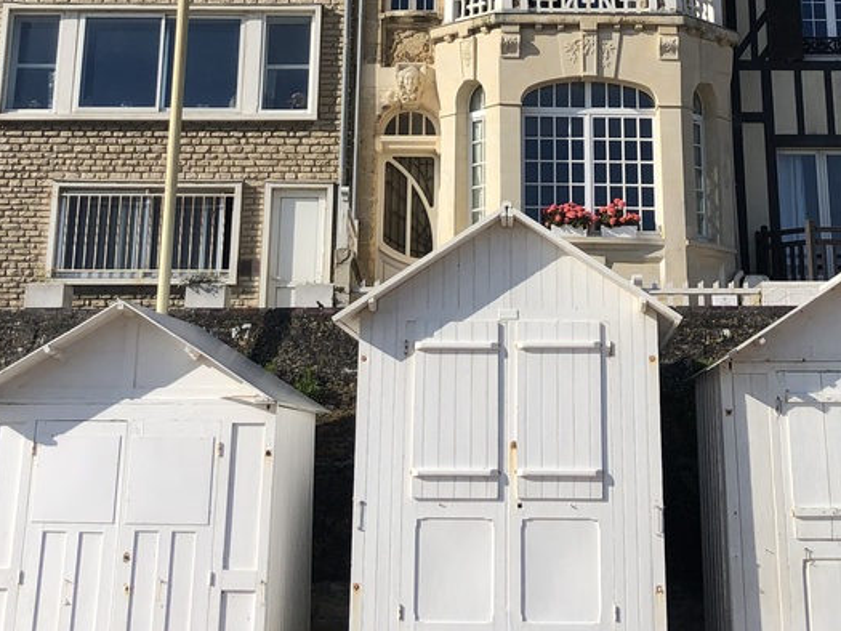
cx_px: 495
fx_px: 1555
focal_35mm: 64
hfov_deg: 30.2
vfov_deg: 21.9
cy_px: -29
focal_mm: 4
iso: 25
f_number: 1.8
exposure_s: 1/2667
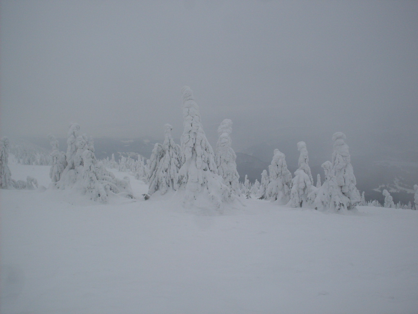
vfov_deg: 37.7
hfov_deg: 49.0
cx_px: 209
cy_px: 157
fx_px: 459
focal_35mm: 38
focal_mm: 6.3
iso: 80
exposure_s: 1/250
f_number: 8.4
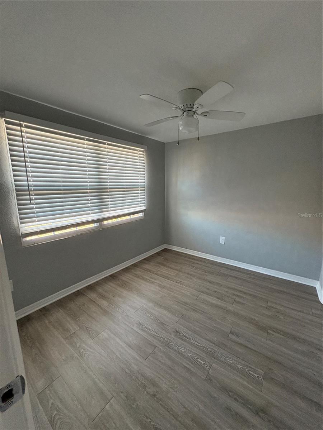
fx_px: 174
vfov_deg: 102.1
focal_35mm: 14
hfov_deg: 85.7
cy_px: 215
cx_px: 162
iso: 400
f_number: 2.2
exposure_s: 1/60
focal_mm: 2.22
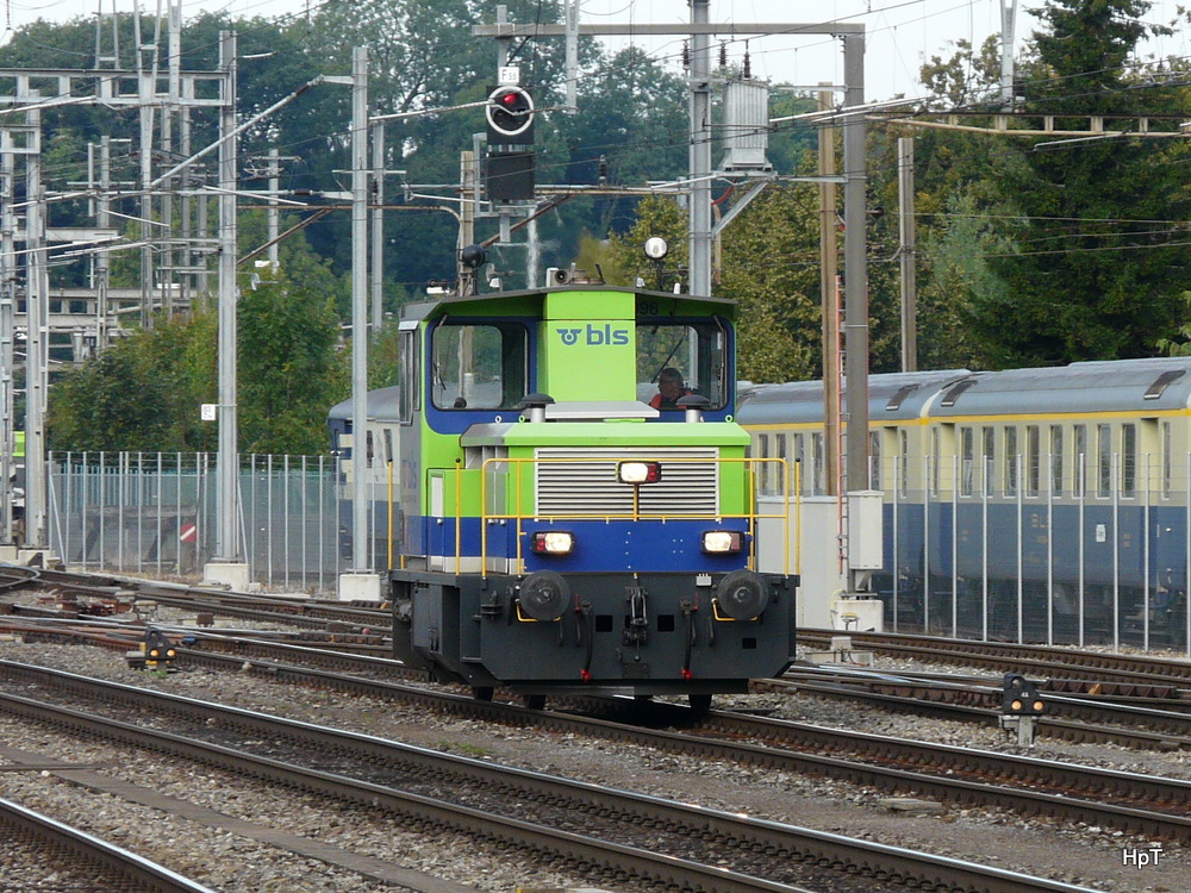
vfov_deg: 6.9
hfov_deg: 9.2
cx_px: 596
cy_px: 446
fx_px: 7363
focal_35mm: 214
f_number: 4.5
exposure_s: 1/200
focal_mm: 35.2
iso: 100
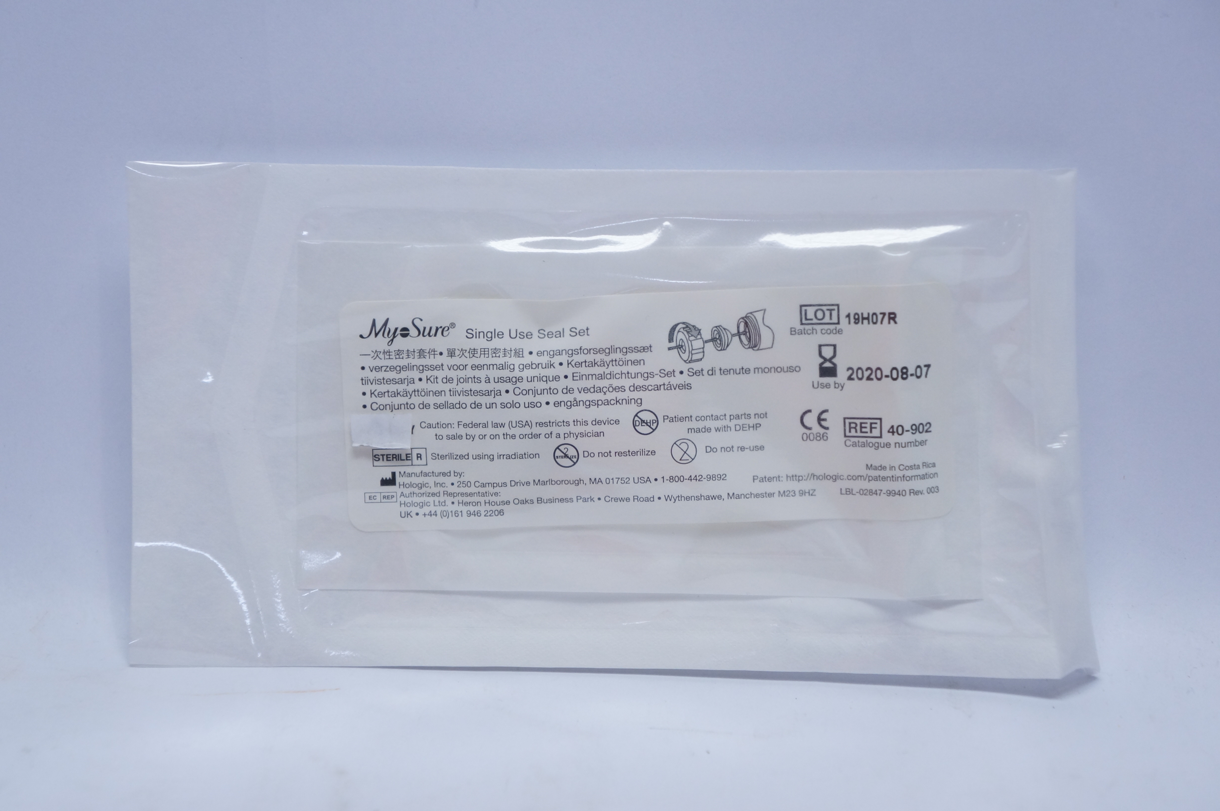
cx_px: 610
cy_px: 406
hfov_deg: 26.5
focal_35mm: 76
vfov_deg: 17.8
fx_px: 2590
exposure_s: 1/160
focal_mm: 51
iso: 800
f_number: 5
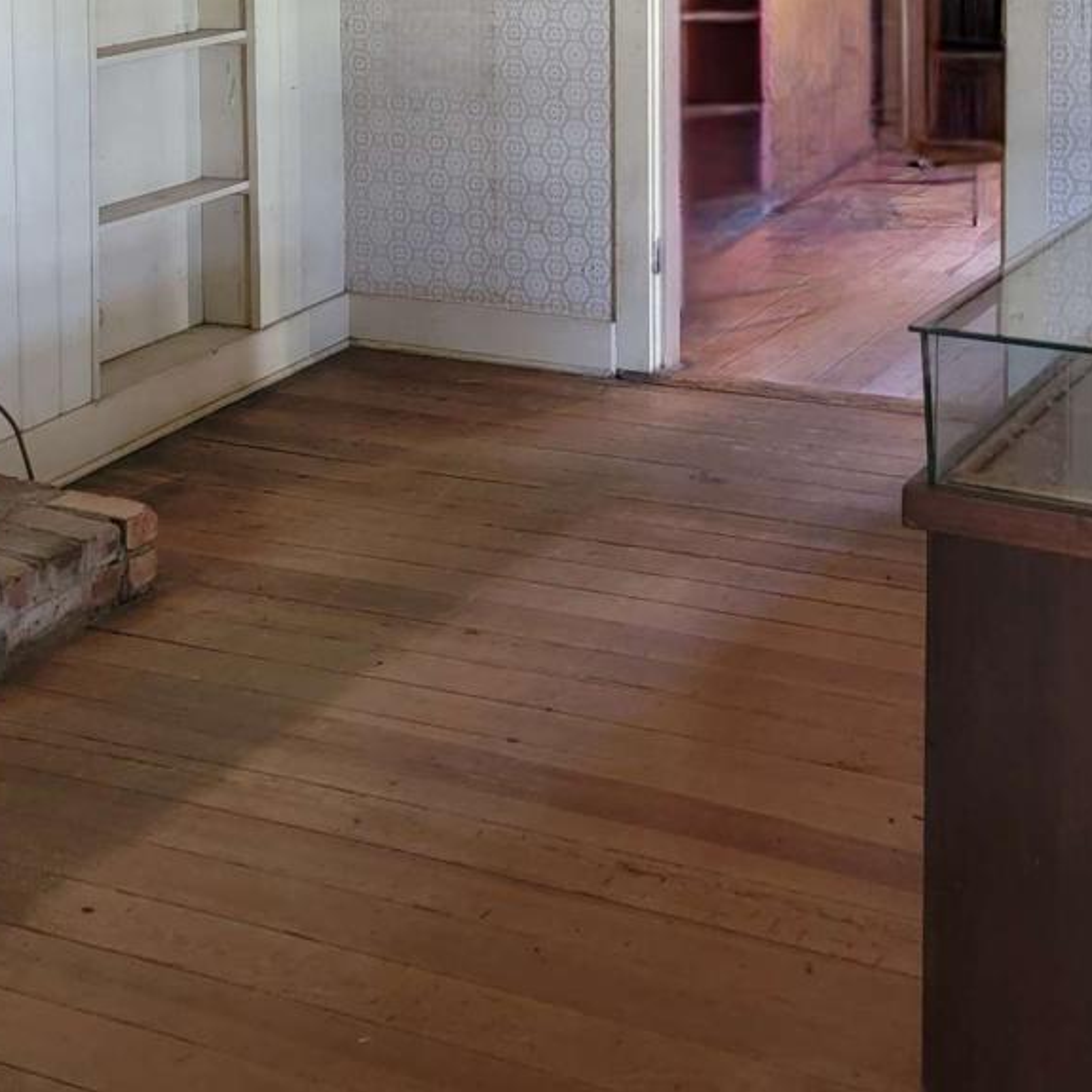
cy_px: -63
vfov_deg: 27.0
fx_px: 2106
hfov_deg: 29.1
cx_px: 507
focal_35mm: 59
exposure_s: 1/40
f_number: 1.8
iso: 400
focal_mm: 6.7
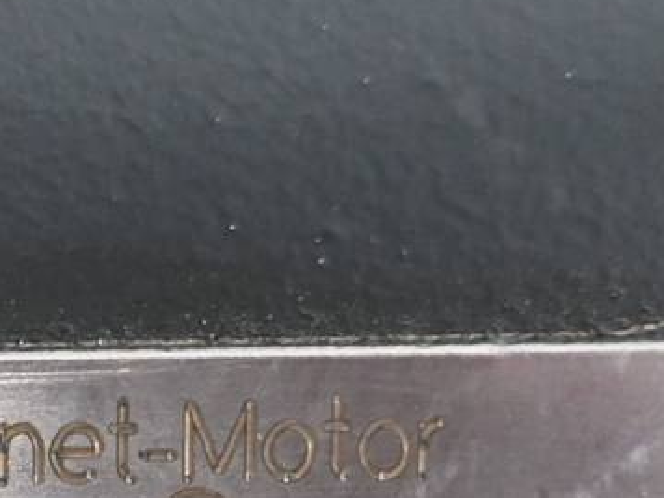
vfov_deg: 3.8
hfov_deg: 5.1
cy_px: 864
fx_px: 7368
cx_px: -701
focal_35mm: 384
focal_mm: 44
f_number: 6
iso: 800
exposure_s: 1/80
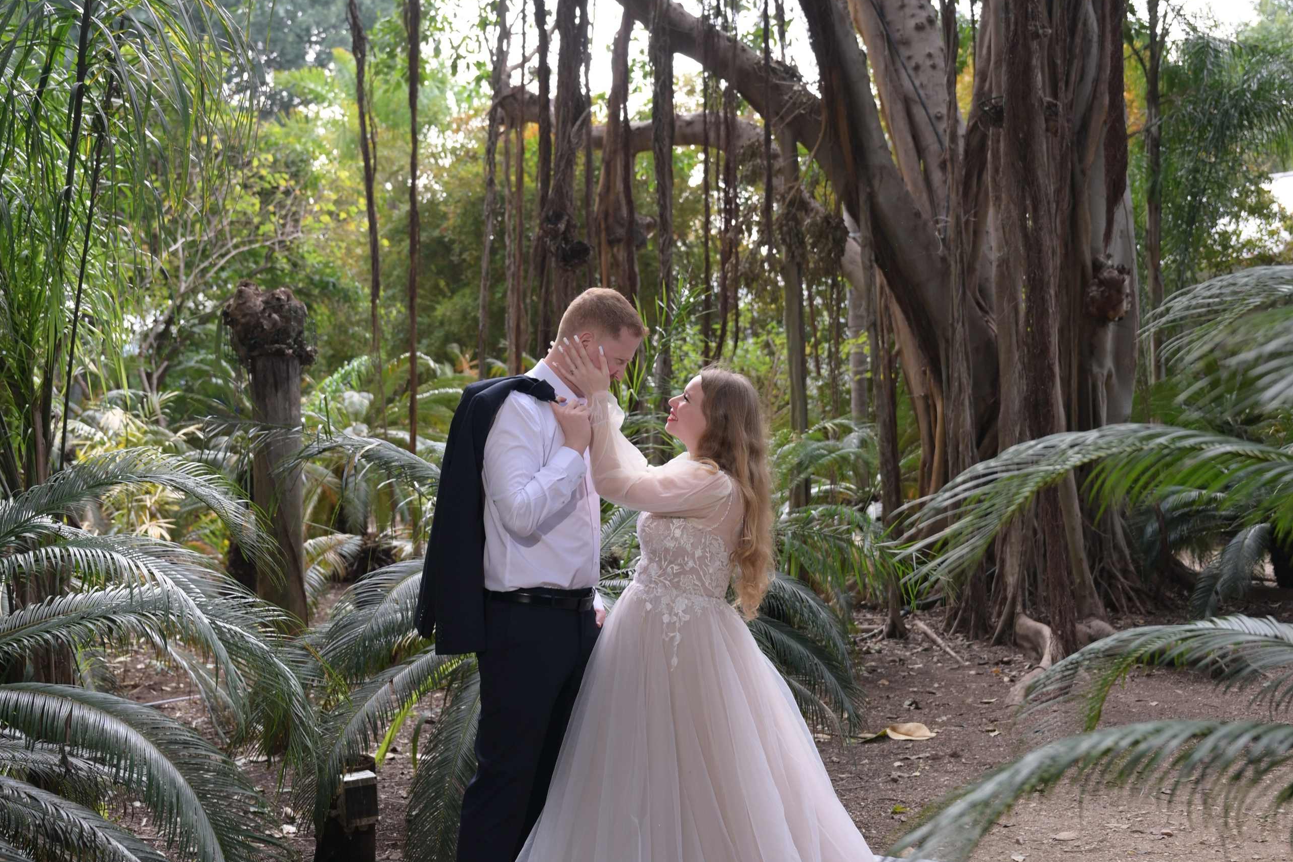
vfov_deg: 29.4
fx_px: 1643
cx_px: 646
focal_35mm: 46
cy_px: 380
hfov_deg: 43.0
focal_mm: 30.5
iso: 250
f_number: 3.5
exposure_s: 1/250
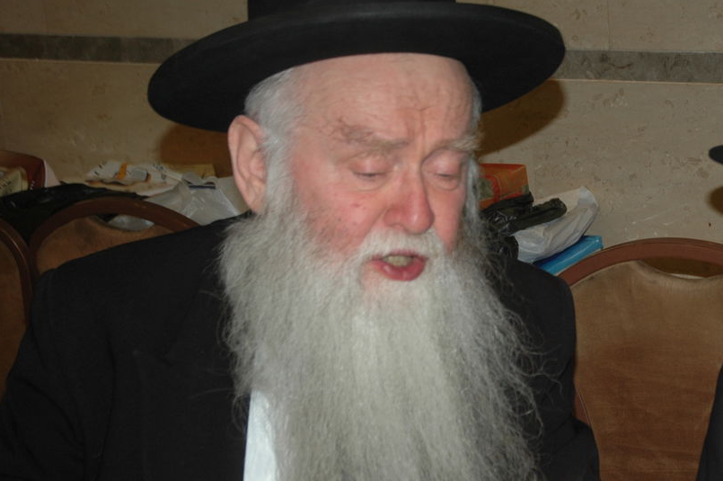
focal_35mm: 81
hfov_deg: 24.5
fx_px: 1622
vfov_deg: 16.8
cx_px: 626
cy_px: 288
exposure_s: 1/60
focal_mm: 31
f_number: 4
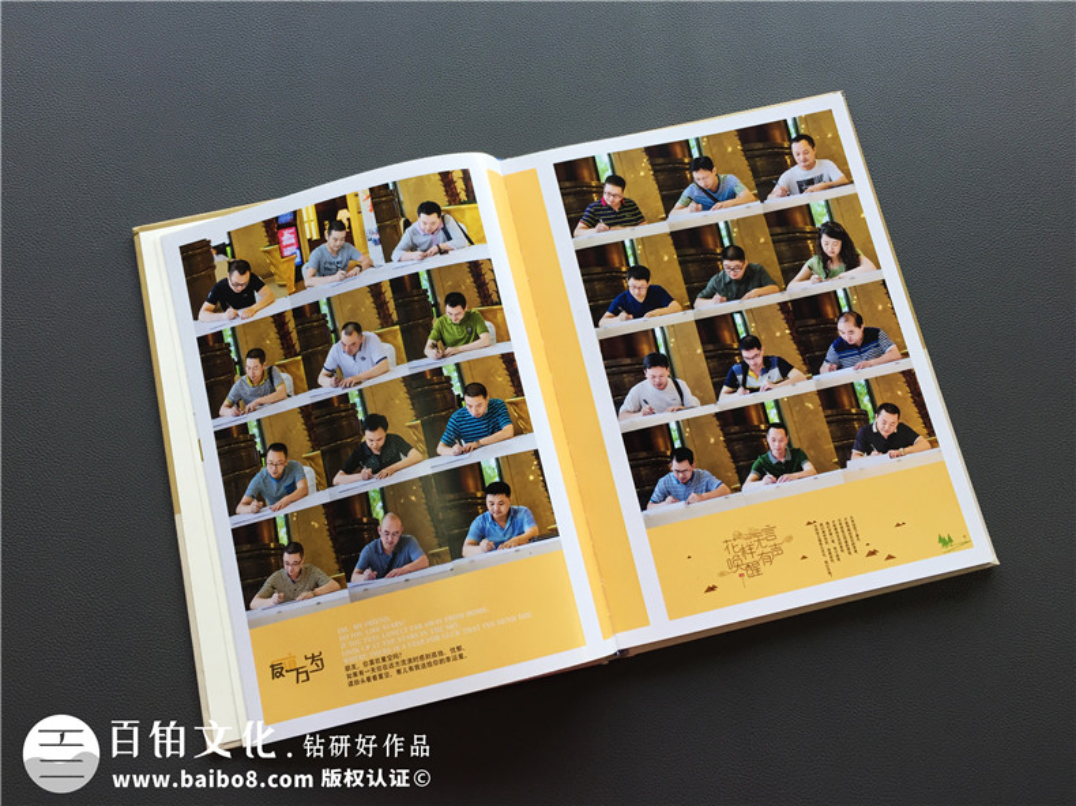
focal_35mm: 29
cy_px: 403
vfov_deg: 48.2
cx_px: 538
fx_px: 901
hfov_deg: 61.7
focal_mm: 4.15
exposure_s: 1/33
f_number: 2.2
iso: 32
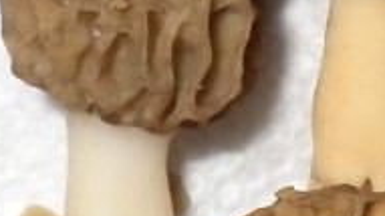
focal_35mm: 144
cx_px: 105
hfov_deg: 14.9
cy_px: 49
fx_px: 1469
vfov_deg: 8.4
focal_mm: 5
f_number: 4.2
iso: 160
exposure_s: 1/50
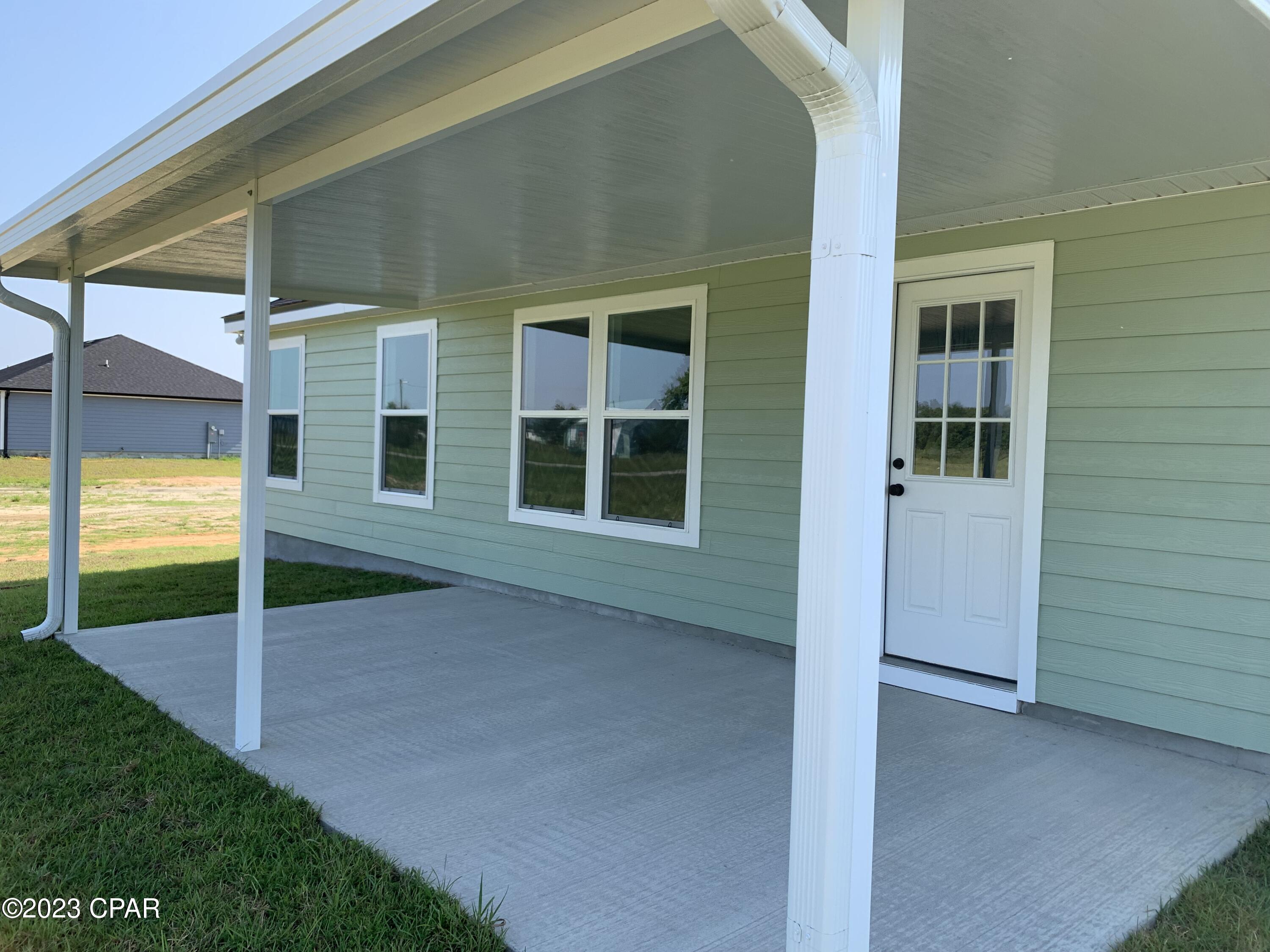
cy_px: 476
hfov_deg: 67.3
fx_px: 954
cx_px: 635
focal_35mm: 26
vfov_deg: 53.1
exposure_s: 1/771
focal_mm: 4.25
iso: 25
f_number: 1.8
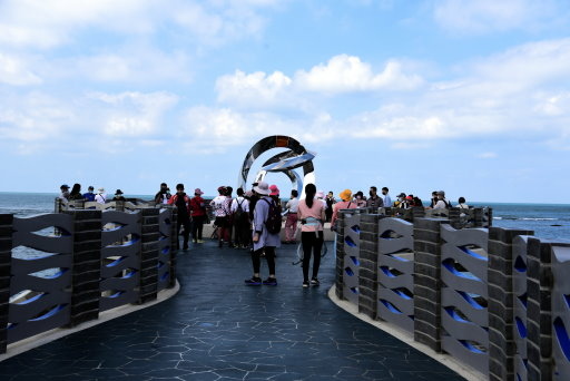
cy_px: 190
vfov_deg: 30.6
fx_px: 697
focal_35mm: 44
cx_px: 285
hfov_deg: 44.5
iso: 100
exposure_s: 1/250
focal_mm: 44
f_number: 7.1
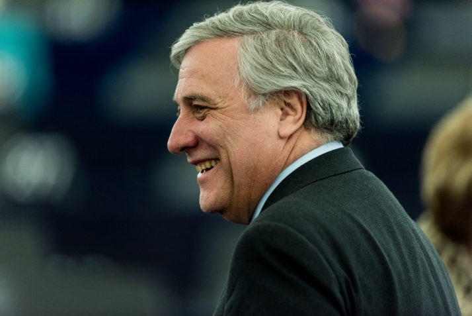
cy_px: 158
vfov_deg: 3.4
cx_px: 236
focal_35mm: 400
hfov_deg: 5.2
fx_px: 5247
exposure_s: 1/500
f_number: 2.8
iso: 1600
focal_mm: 400
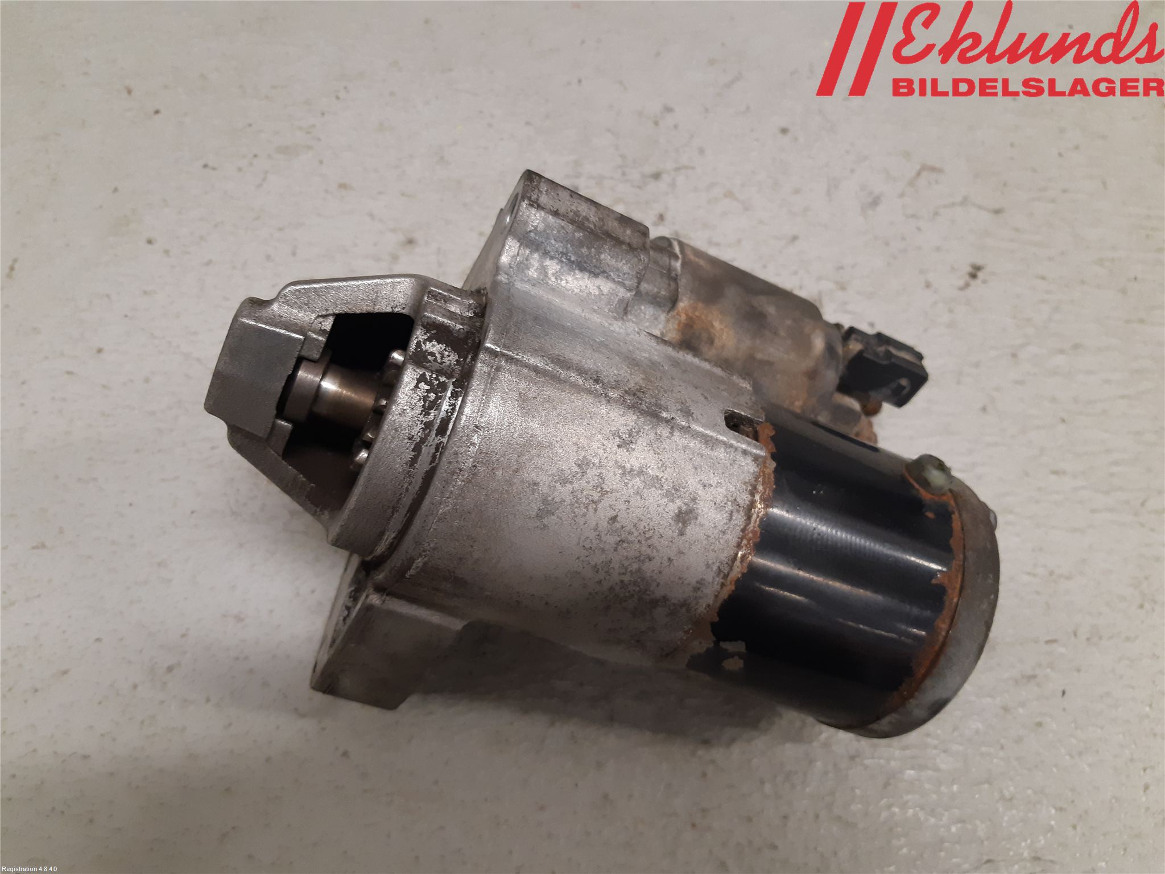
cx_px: 582
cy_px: 437
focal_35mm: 26
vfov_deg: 53.1
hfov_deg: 67.3
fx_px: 875
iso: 200
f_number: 1.7
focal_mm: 3.93
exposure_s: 1/50
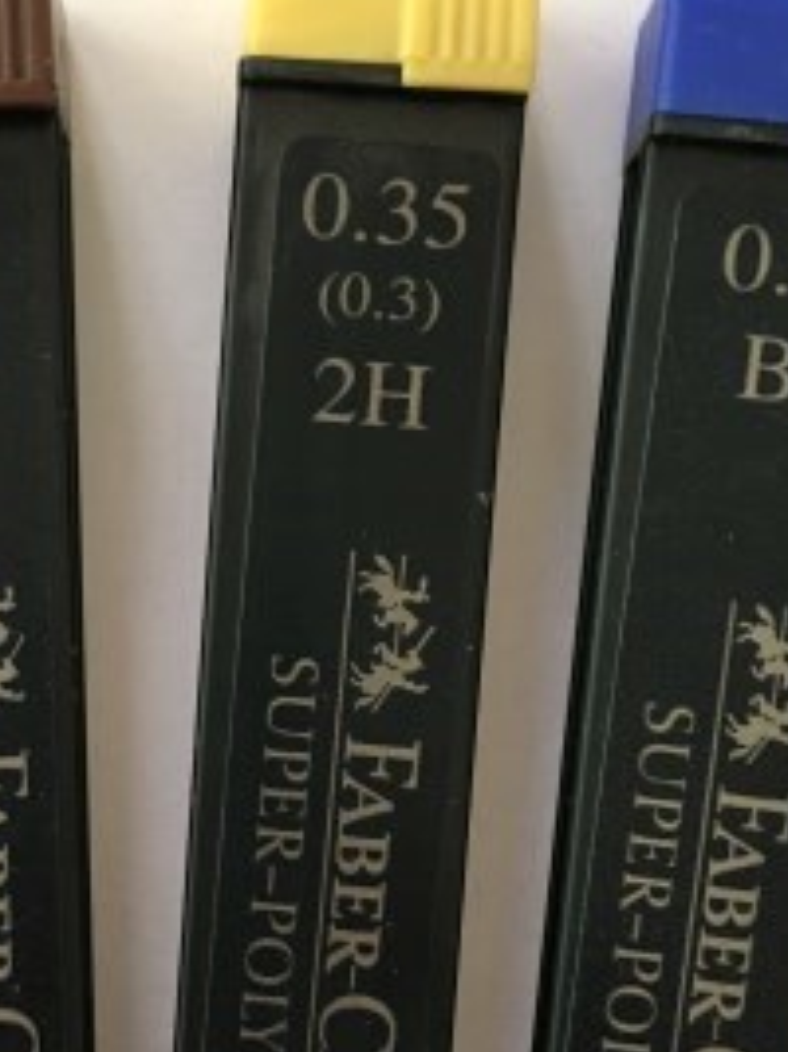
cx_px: 240
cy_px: 723
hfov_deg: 25.0
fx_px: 1762
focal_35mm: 58
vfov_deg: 32.9
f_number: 2.2
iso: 200
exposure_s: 1/20
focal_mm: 4.15
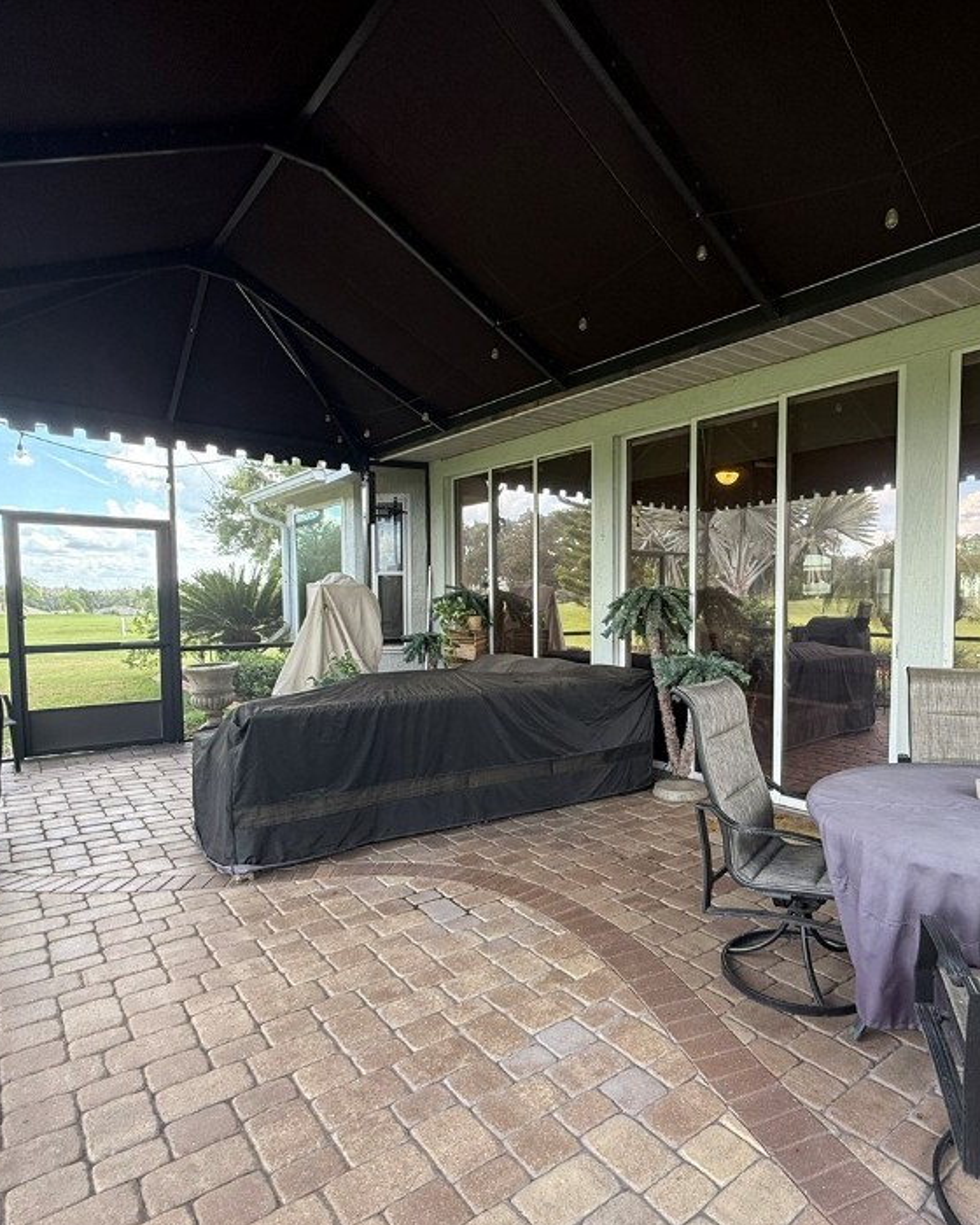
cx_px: 620
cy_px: 644
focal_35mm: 20
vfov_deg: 80.3
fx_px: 725
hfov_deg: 66.9
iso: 80
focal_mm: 2.22
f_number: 2.2
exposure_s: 1/99
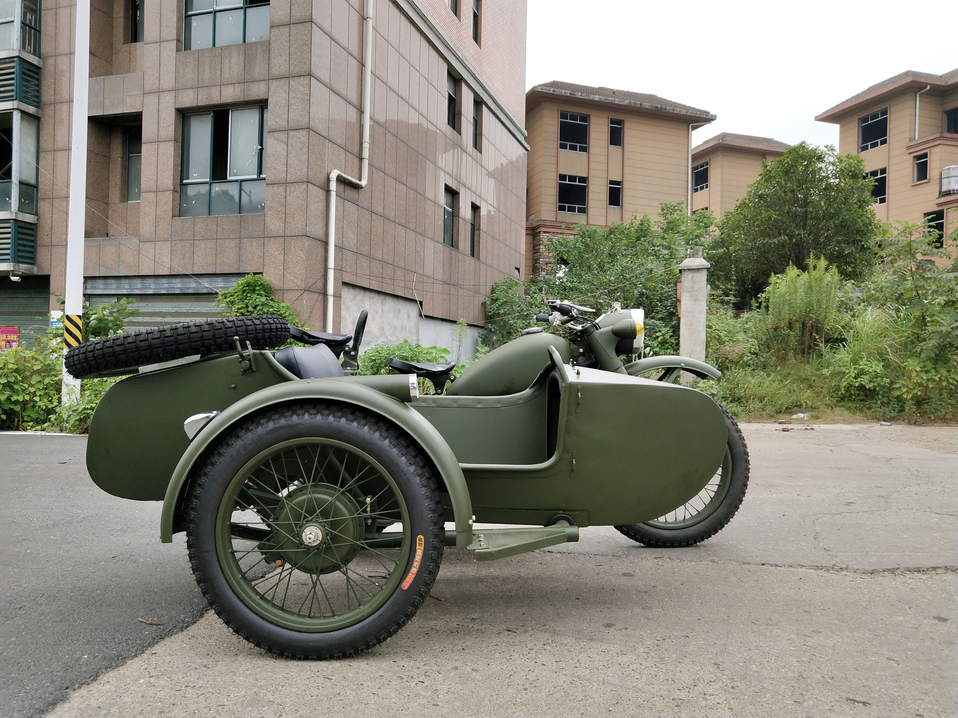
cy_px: 359
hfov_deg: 60.0
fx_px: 830
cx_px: 479
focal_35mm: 30
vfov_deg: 46.8
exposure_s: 1/2231
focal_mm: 3.95
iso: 142
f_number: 1.8
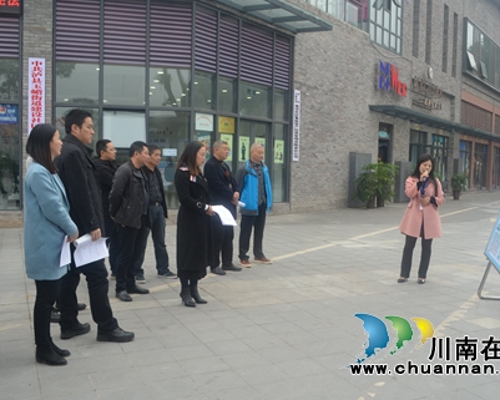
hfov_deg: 51.5
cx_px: 272
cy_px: 195
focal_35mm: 35
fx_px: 518
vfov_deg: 42.2
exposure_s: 1/160
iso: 200
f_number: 6.3
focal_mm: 20
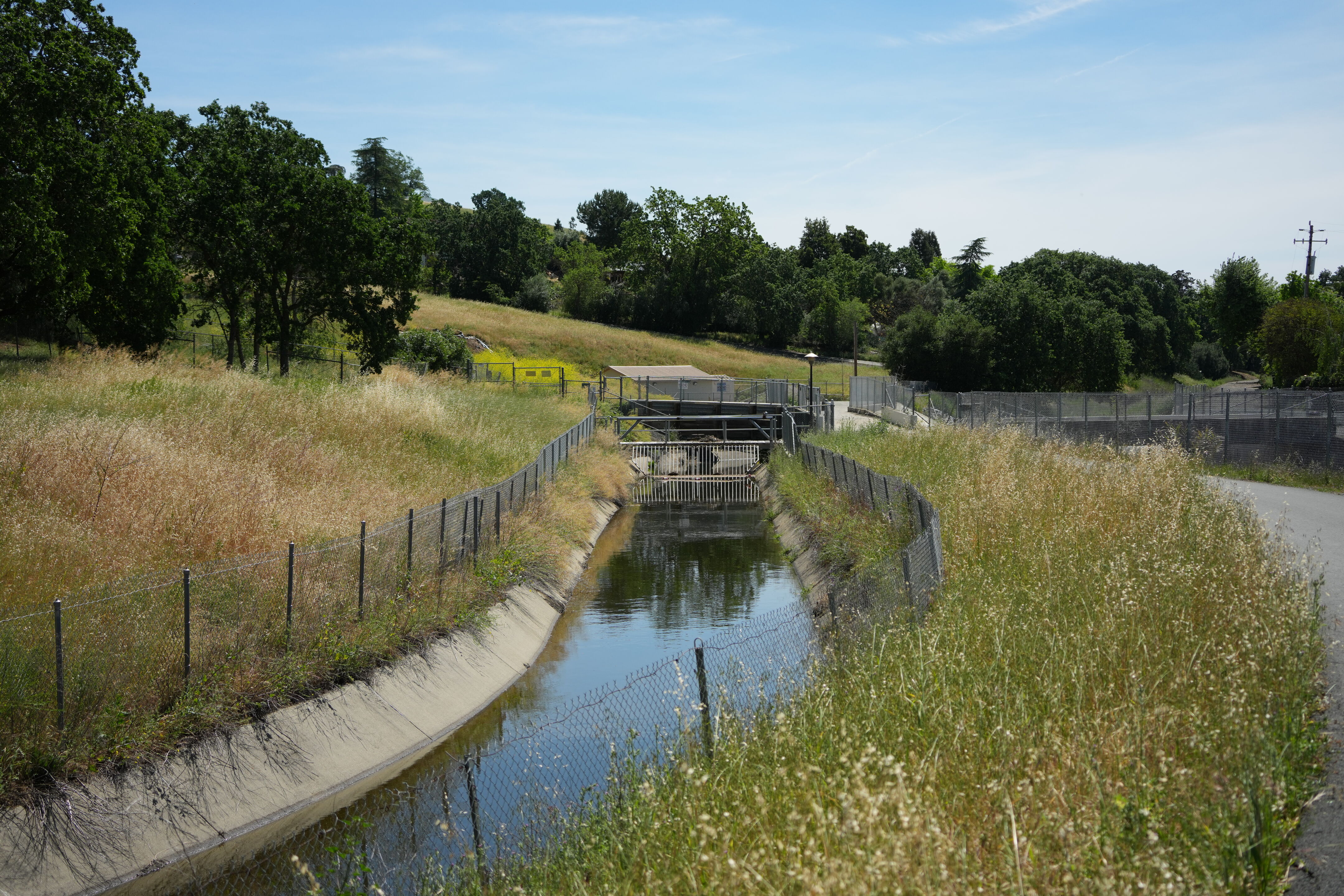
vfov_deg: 27.0
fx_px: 1867
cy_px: 448
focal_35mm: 50
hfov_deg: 39.6
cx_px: 672
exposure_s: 1/2500
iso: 320
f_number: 4.5
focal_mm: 50
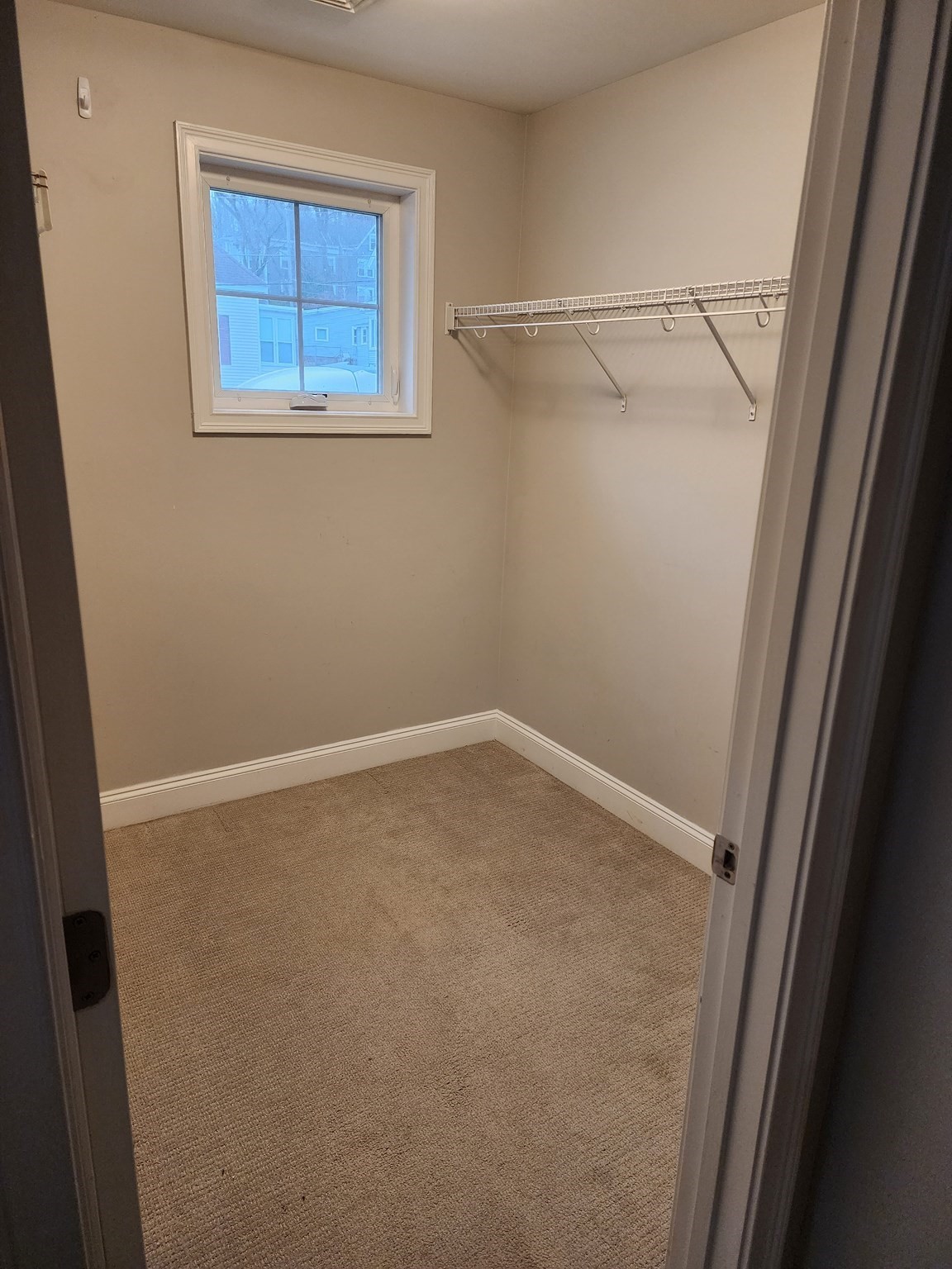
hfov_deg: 58.9
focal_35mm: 23
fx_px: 843
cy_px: 634
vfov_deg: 73.9
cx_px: 476
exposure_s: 1/120
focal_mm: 6.4
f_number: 1.8
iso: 250
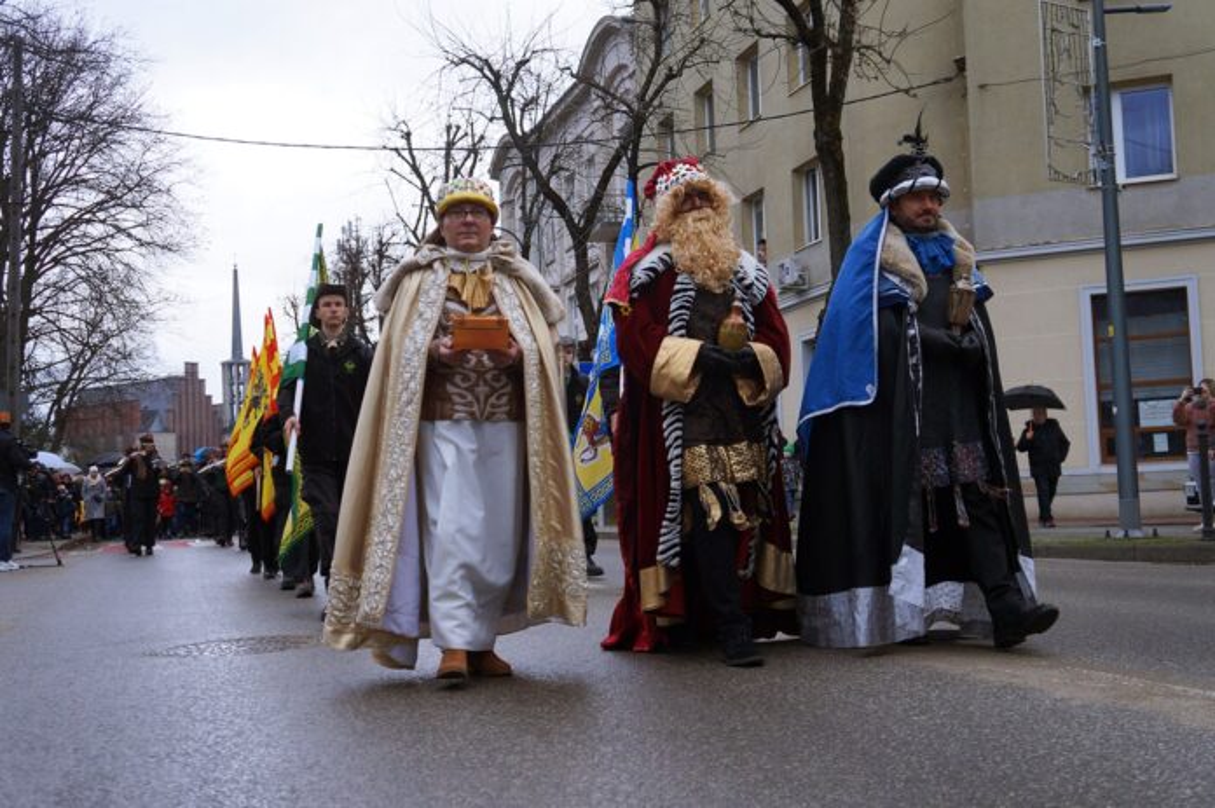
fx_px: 1467
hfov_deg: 45.0
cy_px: 404
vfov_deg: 30.8
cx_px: 608
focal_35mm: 44
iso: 250
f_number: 4
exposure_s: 1/160
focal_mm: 29
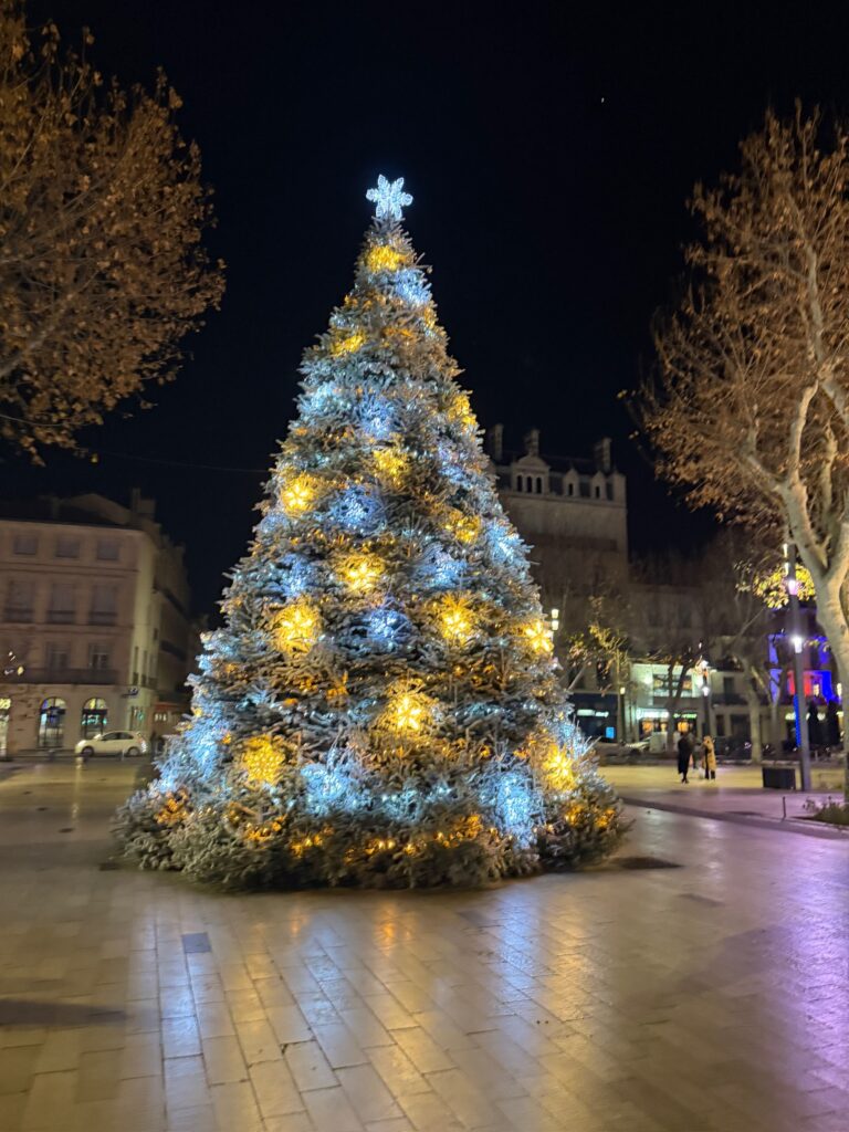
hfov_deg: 56.8
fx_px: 785
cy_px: 566
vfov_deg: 71.6
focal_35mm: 24
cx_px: 424
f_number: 1.78
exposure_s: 1/33
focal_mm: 6.76
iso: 640
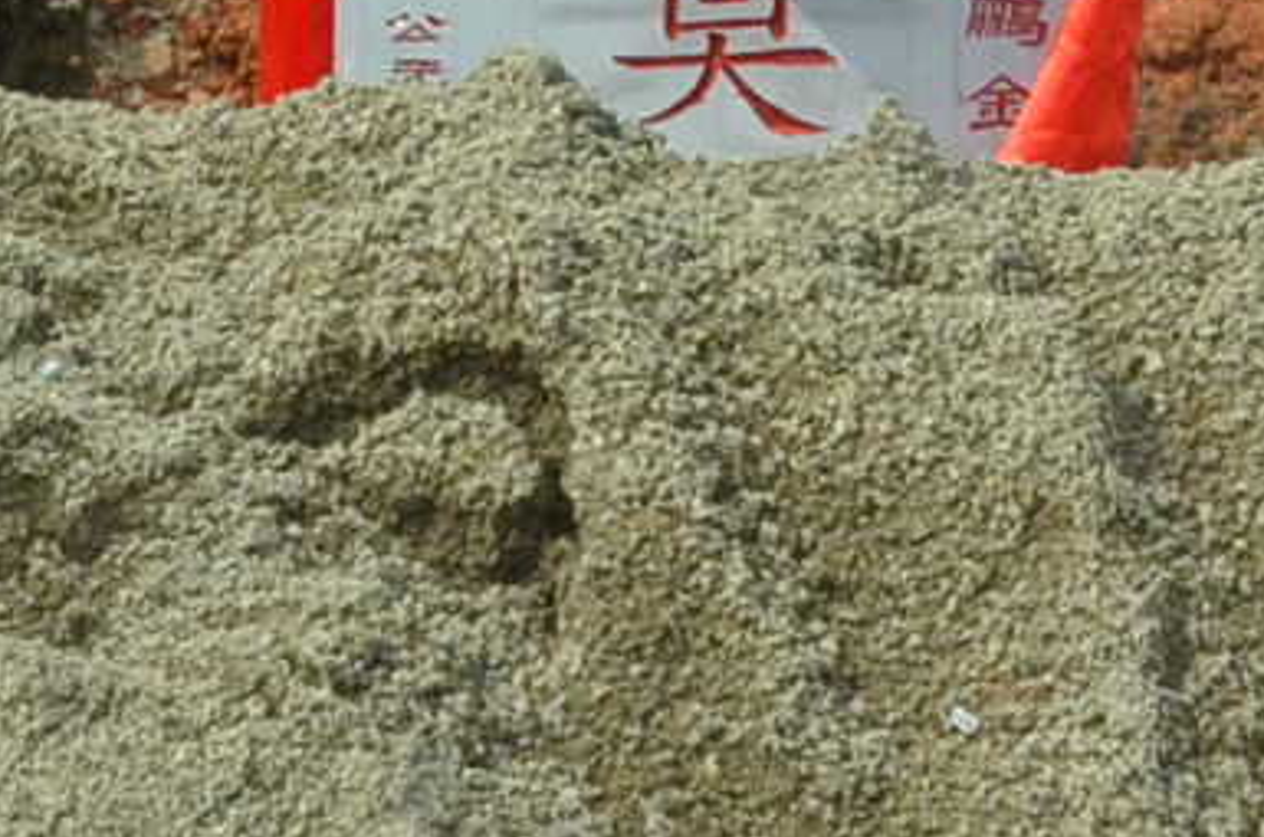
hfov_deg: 11.9
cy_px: -1178
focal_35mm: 173
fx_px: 6062
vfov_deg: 7.4
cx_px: 932
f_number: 14
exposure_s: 1/800
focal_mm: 18
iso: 1000
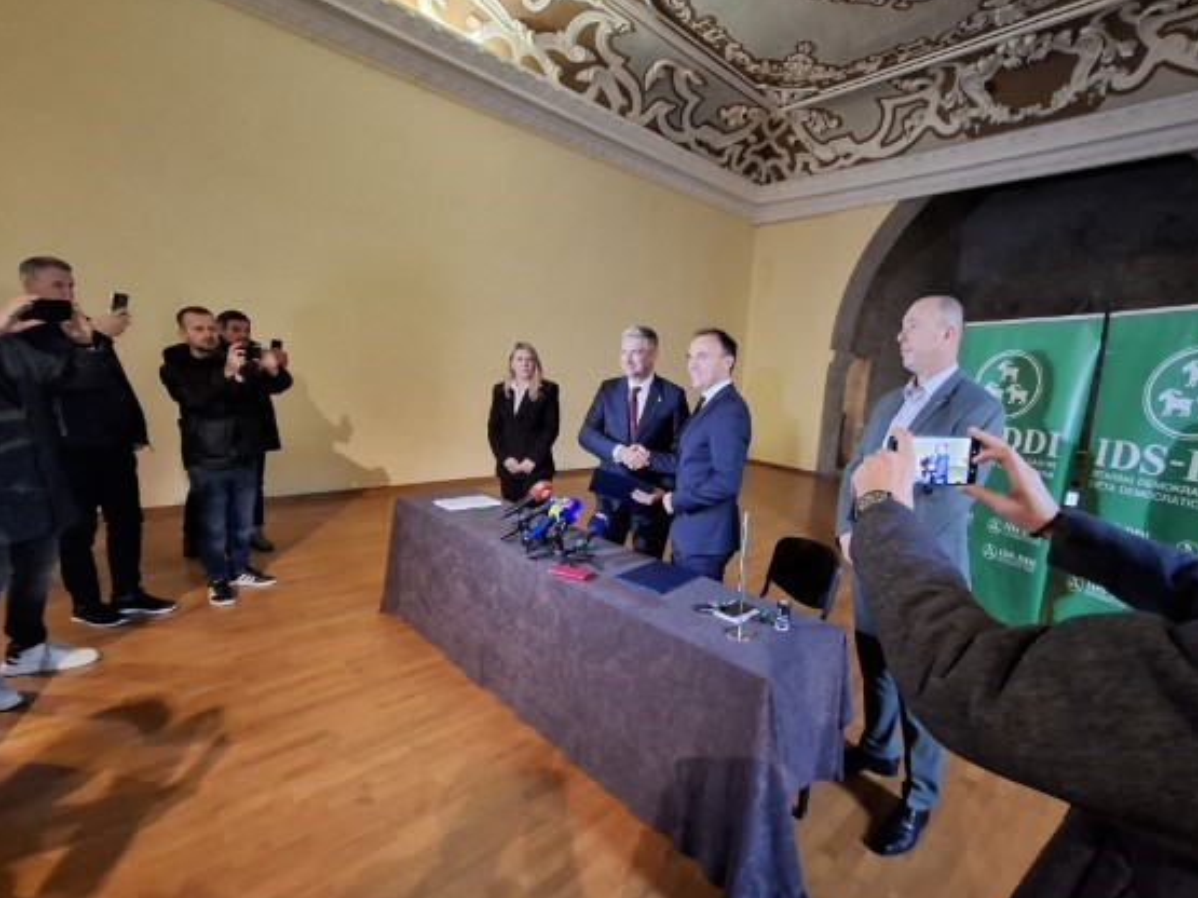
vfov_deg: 81.7
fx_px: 519
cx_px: 673
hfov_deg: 97.7
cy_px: 471
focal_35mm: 15
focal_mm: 1.74
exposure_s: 1/20
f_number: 2.2
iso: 400
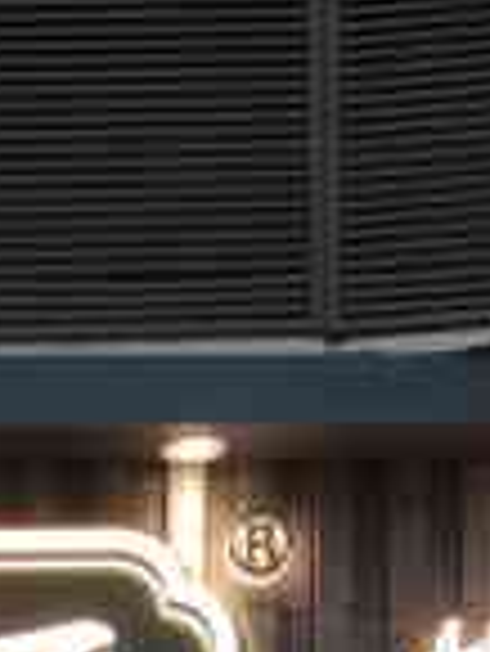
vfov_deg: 9.9
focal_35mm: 161
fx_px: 3034
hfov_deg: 9.0
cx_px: -261
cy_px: 1801
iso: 115
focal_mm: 4.74
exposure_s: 1/100
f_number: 1.79
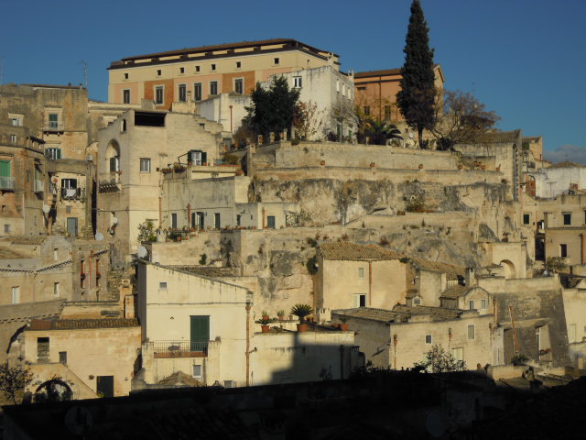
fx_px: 914
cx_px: 293
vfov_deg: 27.0
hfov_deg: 35.5
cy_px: 220
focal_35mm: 54
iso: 100
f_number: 7.4
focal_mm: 9.6
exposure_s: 1/800
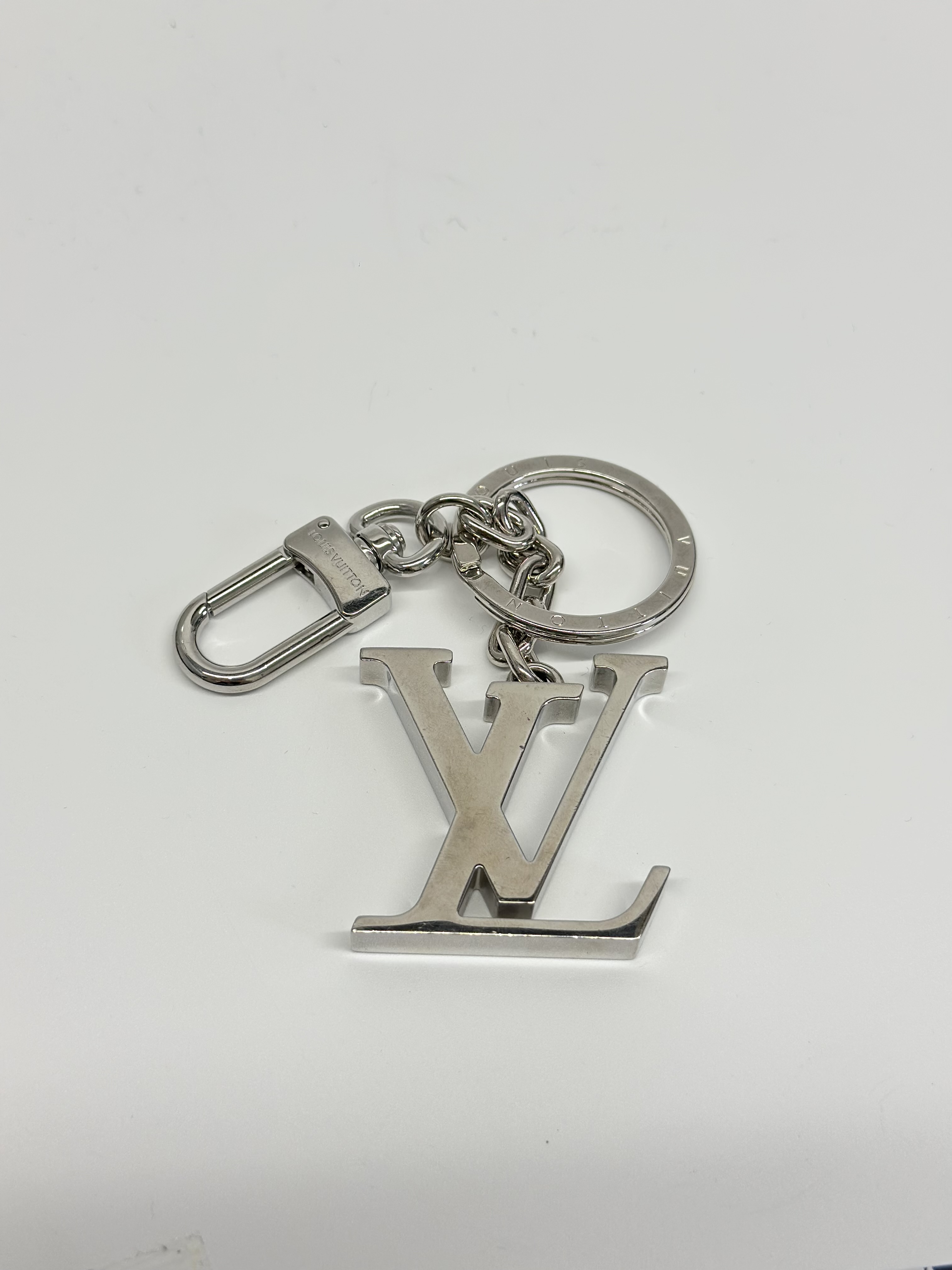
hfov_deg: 30.3
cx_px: 476
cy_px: 635
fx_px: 1760
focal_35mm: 48
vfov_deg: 39.7
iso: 80
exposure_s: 1/141
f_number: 1.78
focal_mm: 6.86
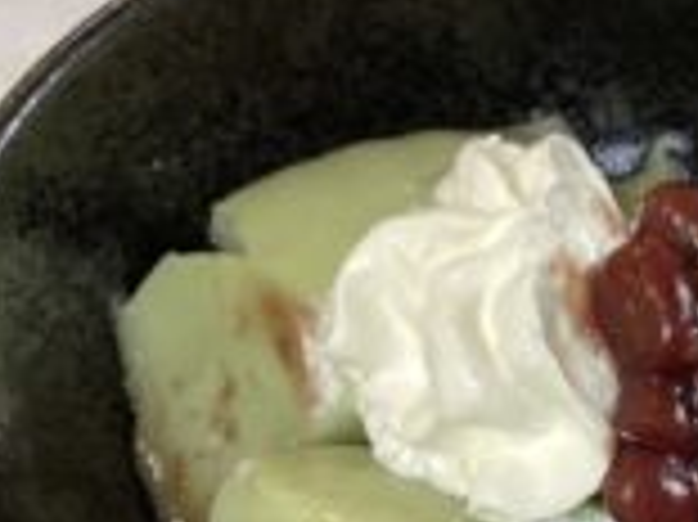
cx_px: 529
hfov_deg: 25.7
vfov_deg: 19.3
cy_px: 443
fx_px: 1511
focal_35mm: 75
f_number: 2.4
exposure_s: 1/50
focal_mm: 3.3
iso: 200
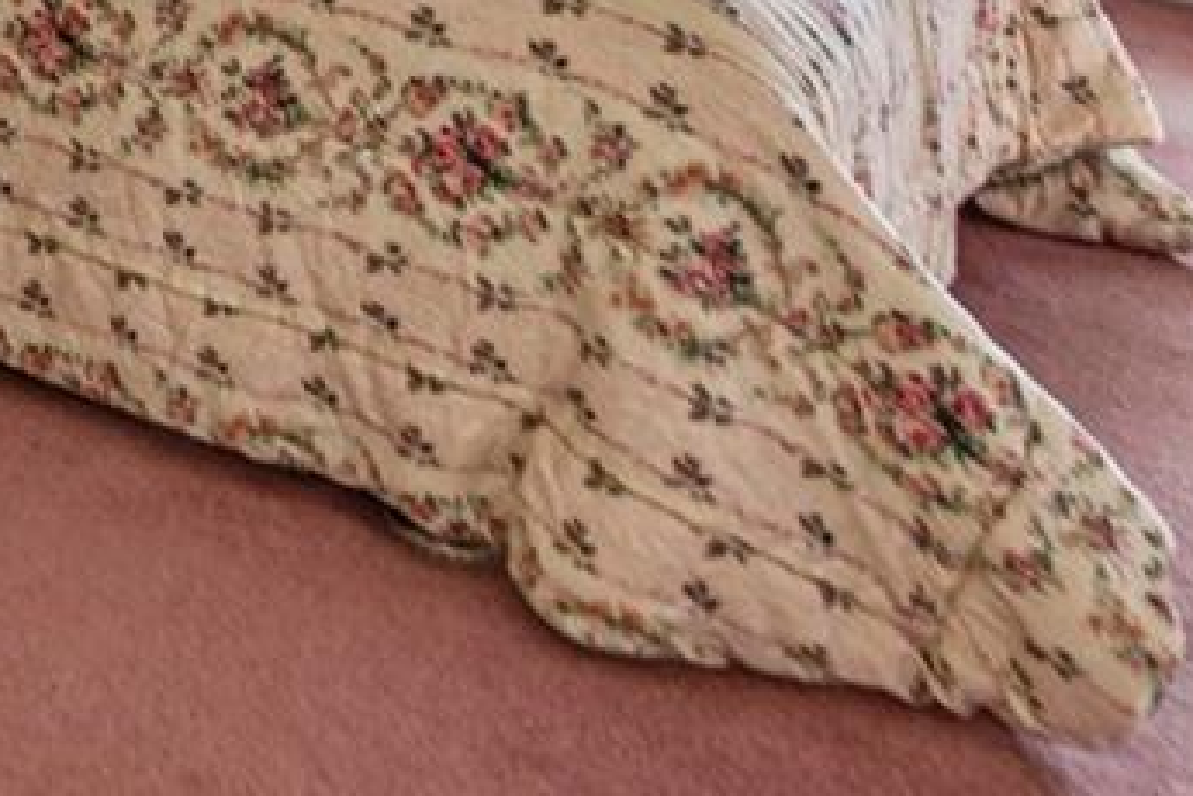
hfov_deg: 20.9
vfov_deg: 16.4
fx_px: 2154
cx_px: -972
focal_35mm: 65
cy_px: -763
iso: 160
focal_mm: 14
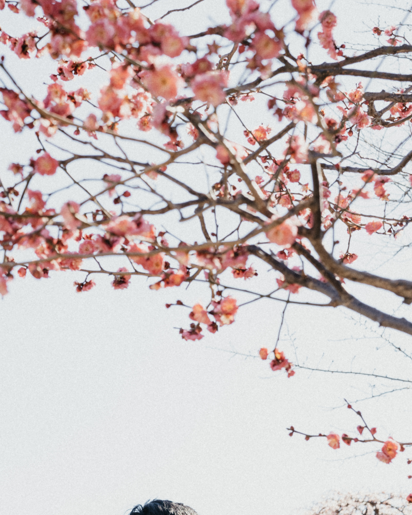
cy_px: 329
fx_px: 1524
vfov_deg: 19.1
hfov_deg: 15.4
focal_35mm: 100
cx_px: 138
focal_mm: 40
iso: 100
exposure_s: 1/160
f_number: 6.3
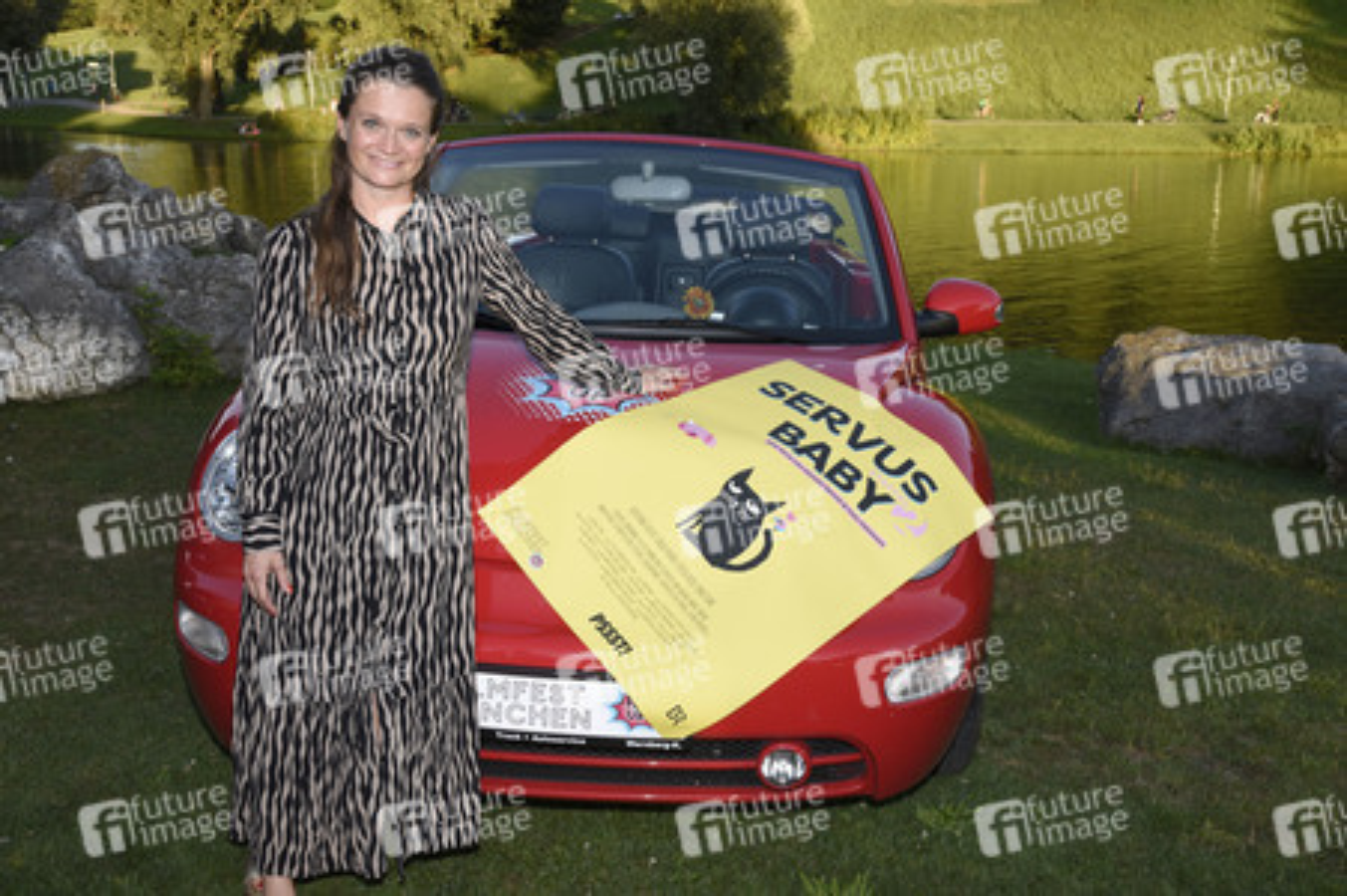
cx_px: 674
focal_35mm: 35
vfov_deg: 37.8
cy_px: 448
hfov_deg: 54.5
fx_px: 1309
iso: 500
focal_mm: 35
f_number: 10
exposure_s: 1/160
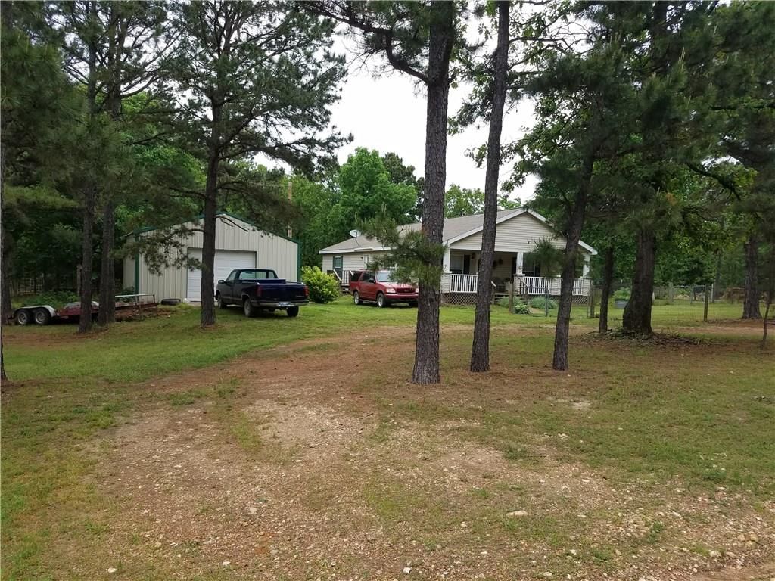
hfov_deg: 67.3
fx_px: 582
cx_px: 388
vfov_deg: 53.1
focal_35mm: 26
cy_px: 290
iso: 50
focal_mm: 4.2
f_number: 1.7
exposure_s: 1/770
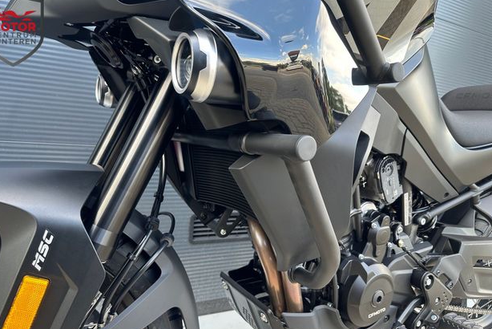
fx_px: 355
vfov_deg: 49.5
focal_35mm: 26
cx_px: 239
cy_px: 186
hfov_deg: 69.4
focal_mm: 6.86
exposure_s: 1/121
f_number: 1.78
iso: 125
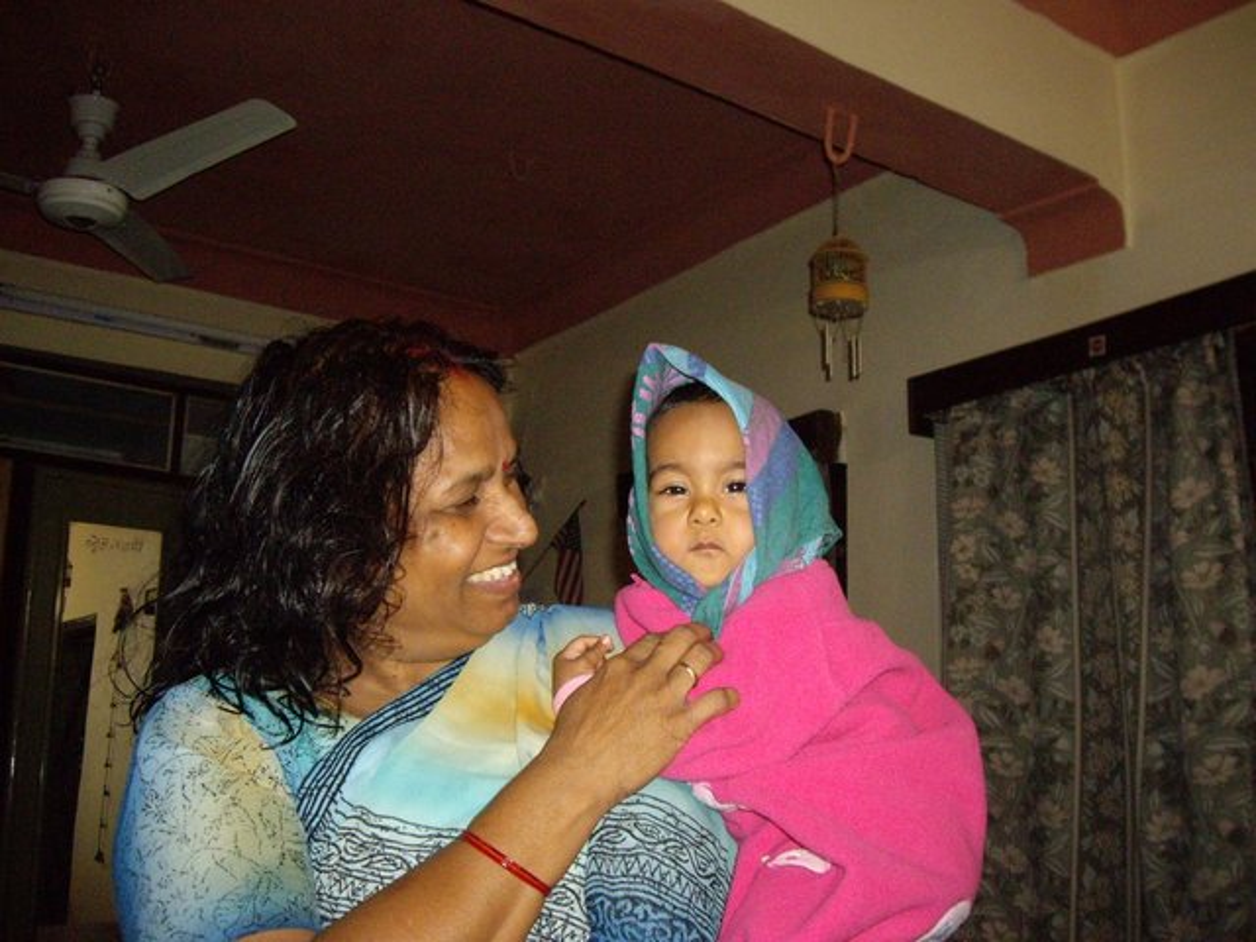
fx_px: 1379
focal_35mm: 38
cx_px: 628
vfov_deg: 37.7
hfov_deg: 49.0
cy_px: 471
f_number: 2.7
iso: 400
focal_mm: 6.2
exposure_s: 1/40
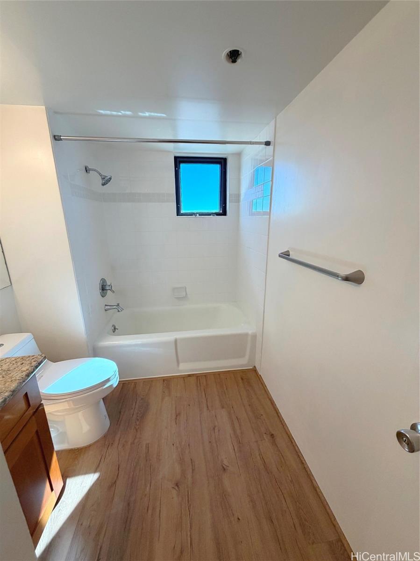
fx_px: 227
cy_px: 280
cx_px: 210
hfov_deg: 85.6
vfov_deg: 102.1
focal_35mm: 14
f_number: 2.2
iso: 200
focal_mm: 2.22
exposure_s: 1/120
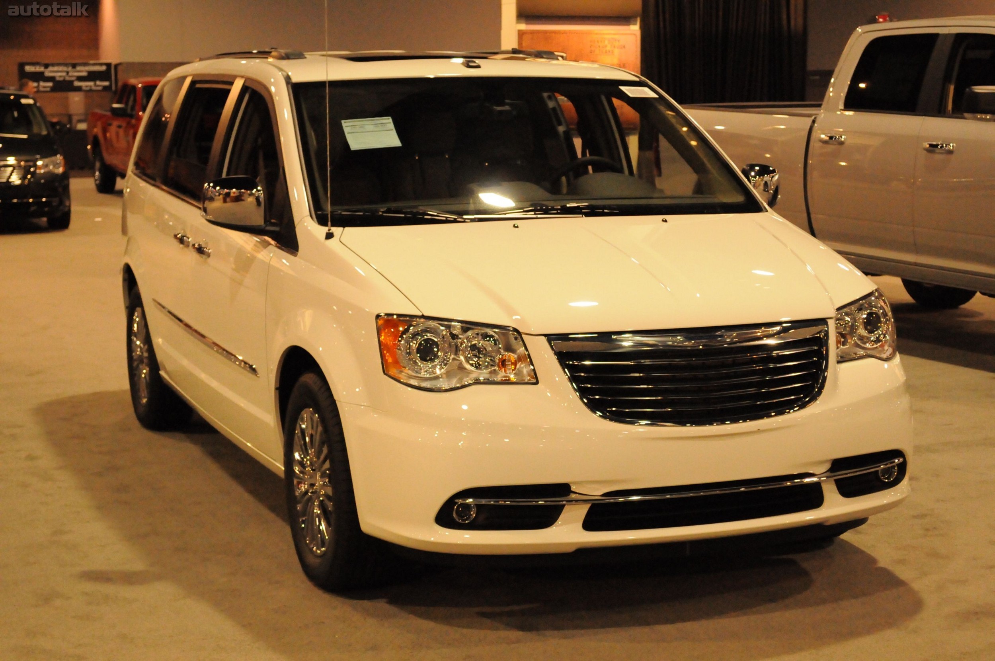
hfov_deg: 30.5
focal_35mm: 66
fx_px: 1822
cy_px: 330
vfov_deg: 20.6
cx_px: 498
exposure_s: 1/160
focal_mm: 44
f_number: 6.3
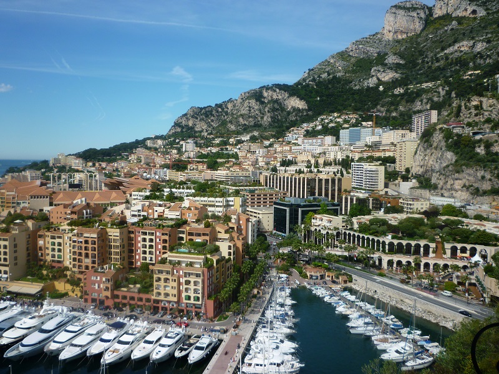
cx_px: 250
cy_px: 187
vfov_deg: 48.2
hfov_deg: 61.7
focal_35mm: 29
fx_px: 418
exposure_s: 1/640
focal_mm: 5.2
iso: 80
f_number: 4
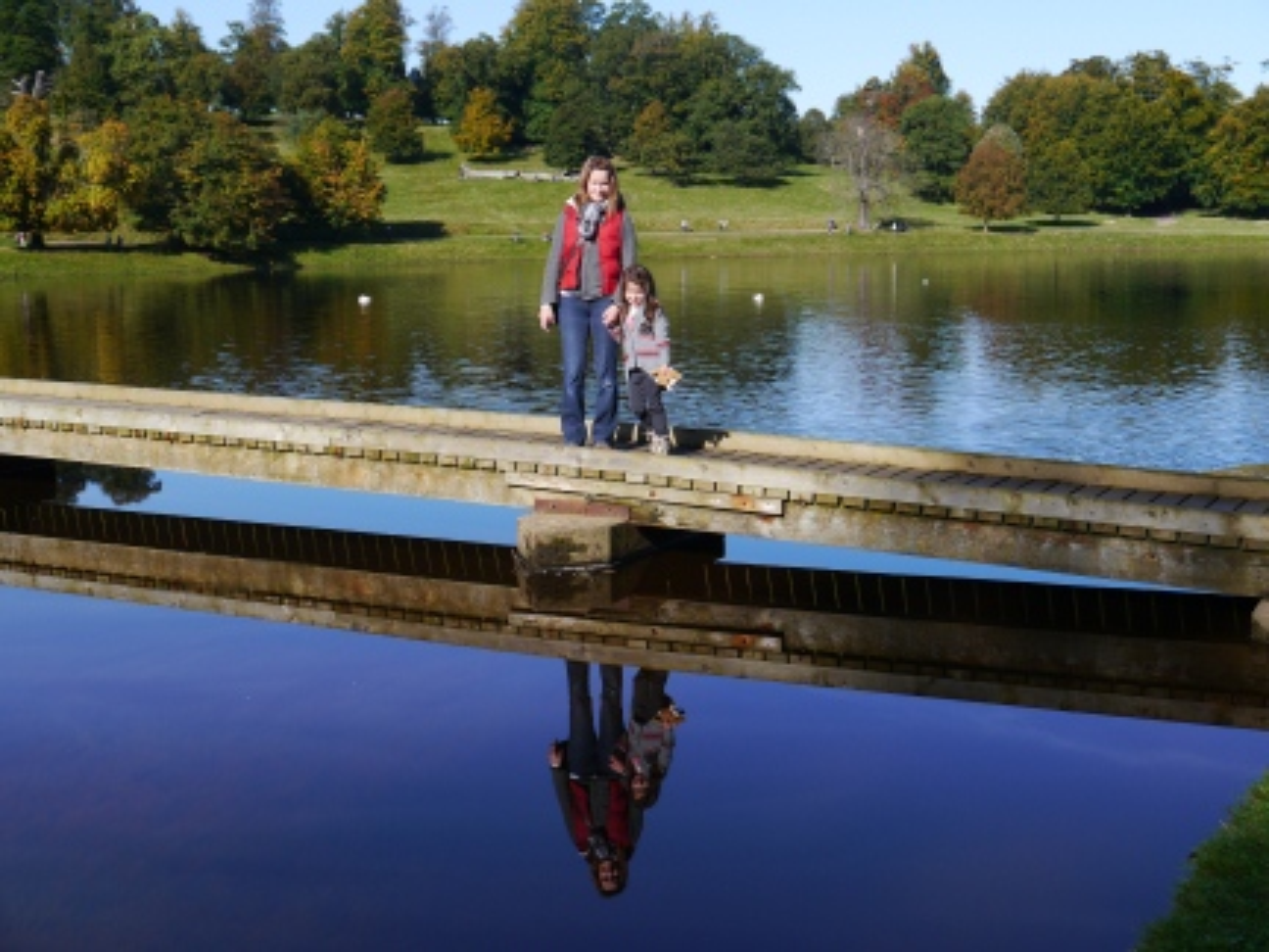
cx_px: 634
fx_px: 1760
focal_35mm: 48
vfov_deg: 30.3
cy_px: 476
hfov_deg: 39.7
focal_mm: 24
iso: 160
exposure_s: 1/320
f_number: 7.1
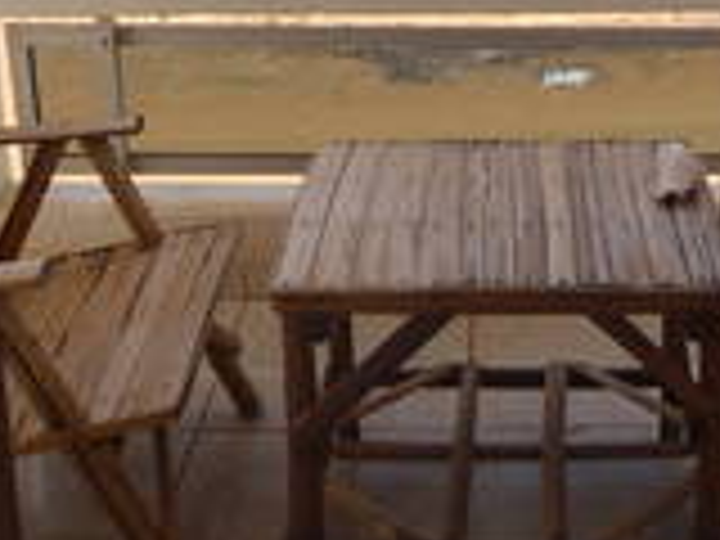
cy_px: -54
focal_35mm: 63
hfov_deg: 30.1
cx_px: 558
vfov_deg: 22.0
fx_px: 1310
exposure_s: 1/200
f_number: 4.5
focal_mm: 5
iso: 80
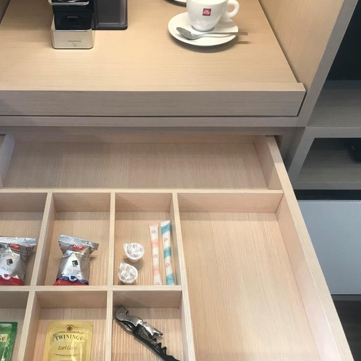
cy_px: 185
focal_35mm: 34
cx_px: 133
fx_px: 401
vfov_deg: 48.4
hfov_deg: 48.0
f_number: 1.8
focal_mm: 3.99
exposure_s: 1/30
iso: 40
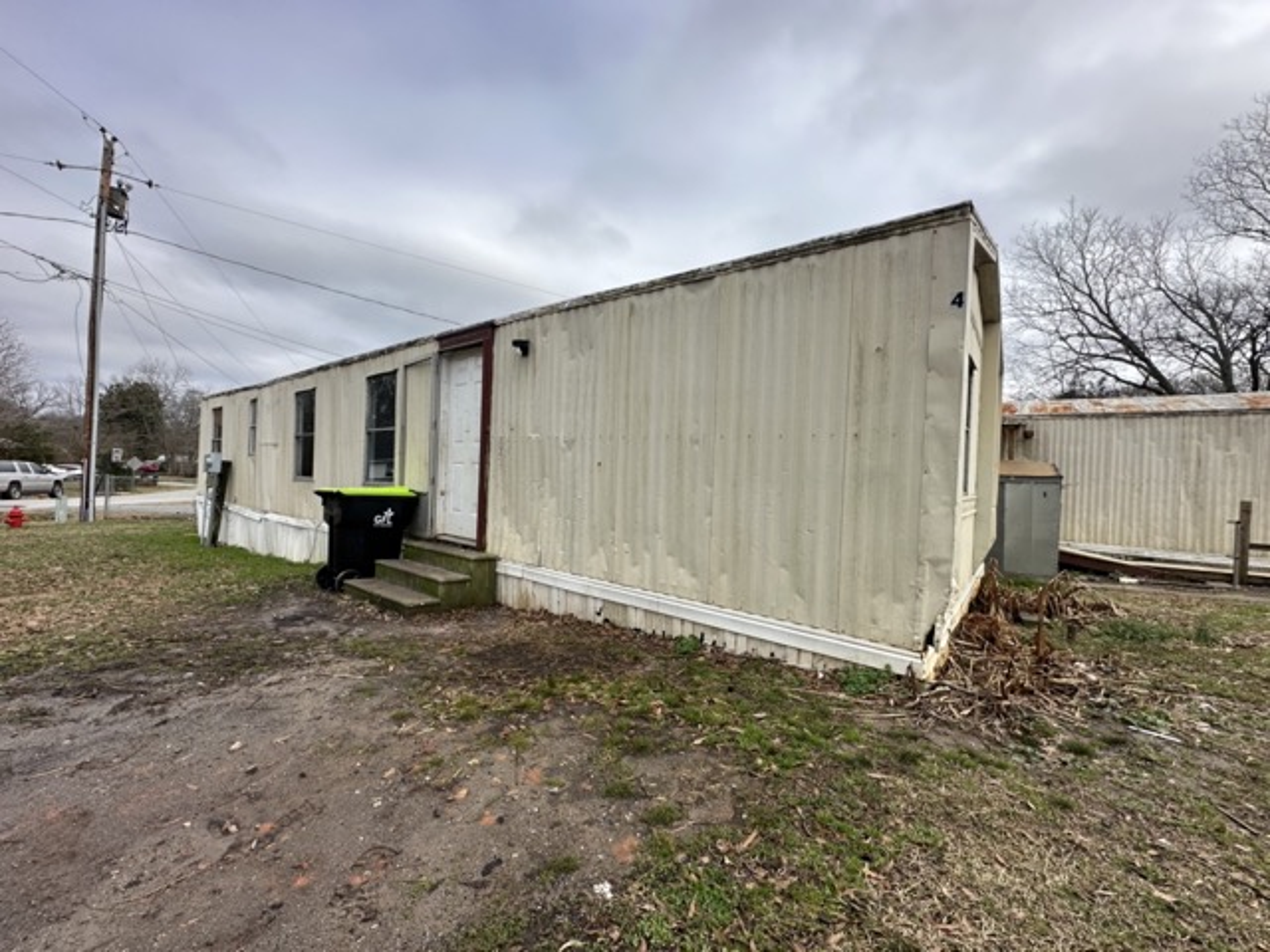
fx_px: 514
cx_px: 635
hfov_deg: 102.1
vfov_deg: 85.7
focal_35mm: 14
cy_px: 476
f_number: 2.2
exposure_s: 1/988
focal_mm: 2.22
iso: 50
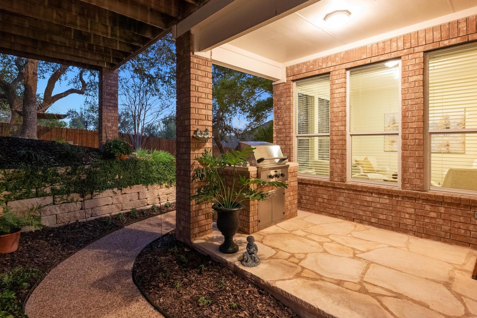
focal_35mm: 18
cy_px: 144
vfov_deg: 67.2
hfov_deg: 89.8
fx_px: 238
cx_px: 219
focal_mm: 14
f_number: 7.1
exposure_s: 1/3
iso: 2000
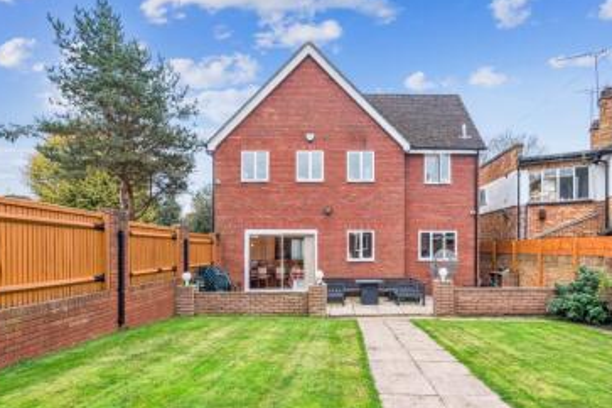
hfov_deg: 80.7
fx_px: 357
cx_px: 352
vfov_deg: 58.7
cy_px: 257
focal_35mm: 21
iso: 1600
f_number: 6.3
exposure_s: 1/400
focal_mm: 16
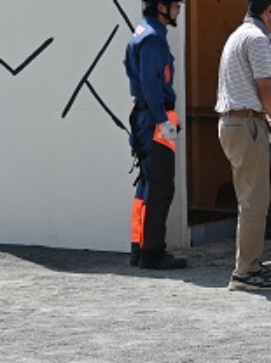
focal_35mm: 159
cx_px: 417
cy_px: 88
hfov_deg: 9.1
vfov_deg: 12.4
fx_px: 1664
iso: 100
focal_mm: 41
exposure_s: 1/500
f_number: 6.3
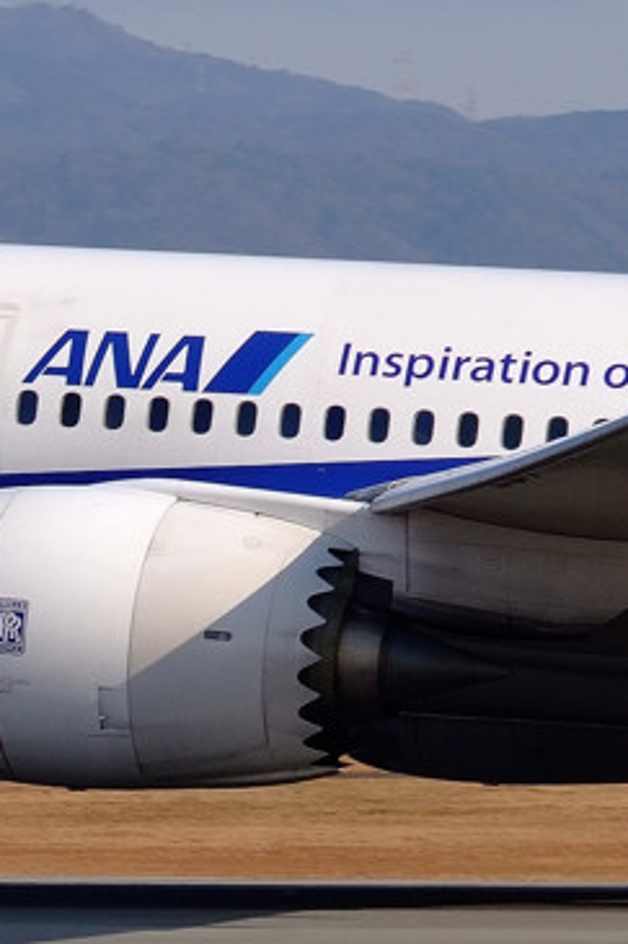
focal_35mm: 506
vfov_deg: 4.1
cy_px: 485
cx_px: -202
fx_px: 13252
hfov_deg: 2.7
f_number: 13
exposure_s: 1/640
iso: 400
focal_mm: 120
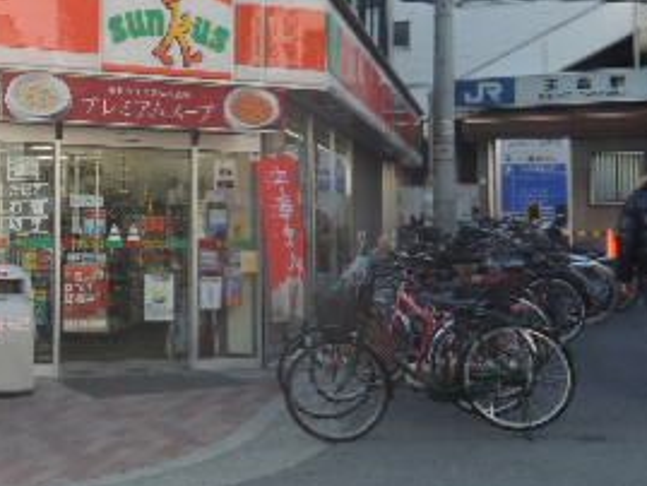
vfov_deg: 25.5
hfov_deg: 31.9
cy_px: 152
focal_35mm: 57
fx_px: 1066
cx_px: 48
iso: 100
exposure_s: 1/500
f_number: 2.8
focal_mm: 4.3
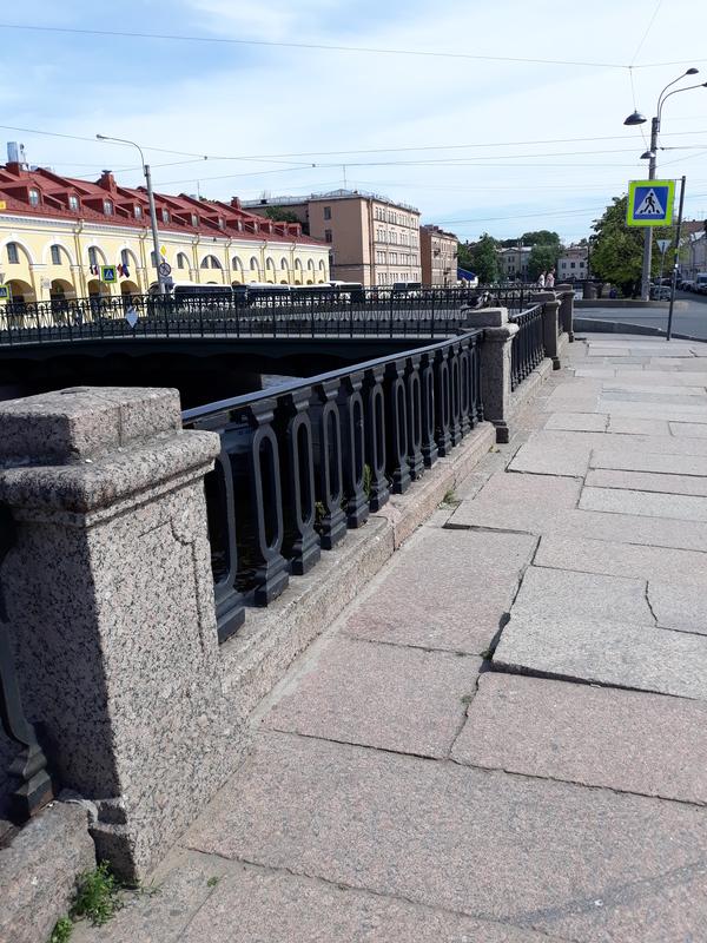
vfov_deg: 65.3
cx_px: 354
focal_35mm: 27
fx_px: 735
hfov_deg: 51.4
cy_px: 472
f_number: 1.7
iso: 40
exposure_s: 1/1190
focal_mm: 3.71
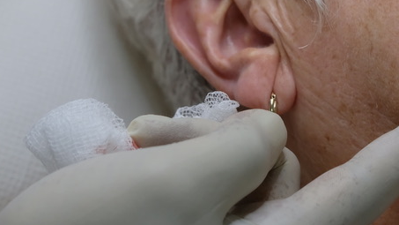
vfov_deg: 9.0
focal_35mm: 133
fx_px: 1407
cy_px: -52
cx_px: 384
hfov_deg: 15.9
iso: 400
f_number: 4
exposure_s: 1/180
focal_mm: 35
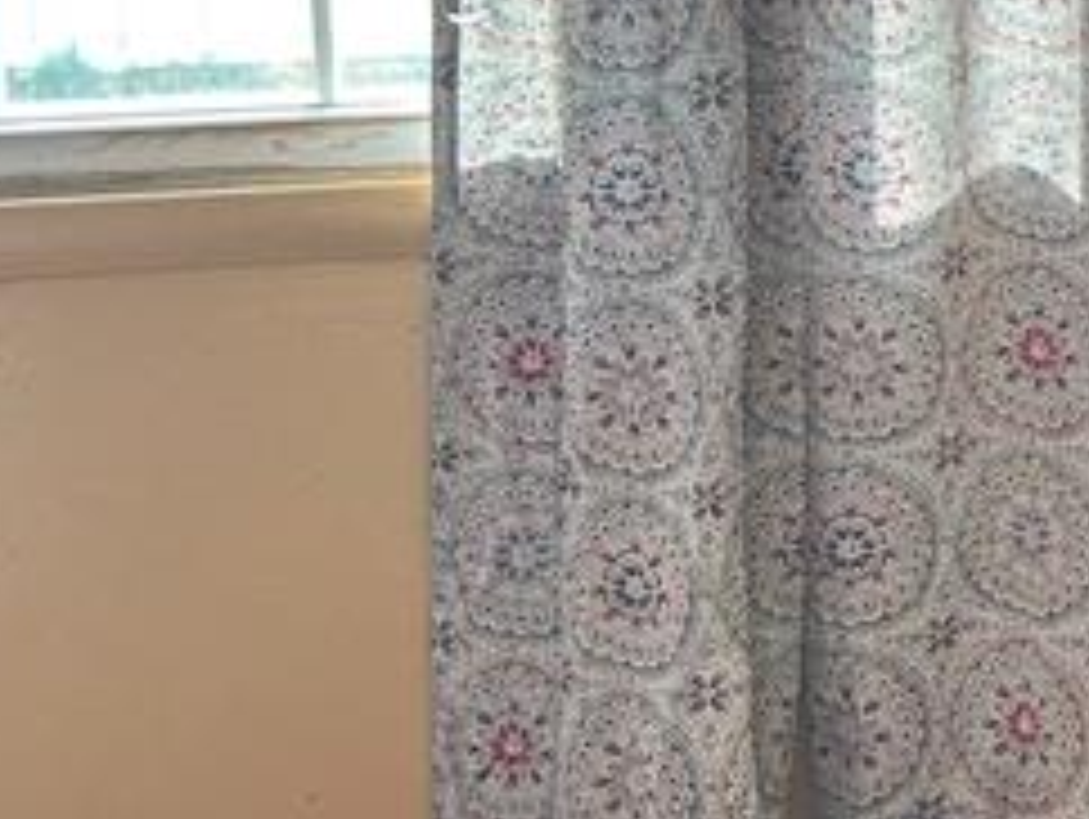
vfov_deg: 13.3
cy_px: 32
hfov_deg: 15.3
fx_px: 3464
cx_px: 1980
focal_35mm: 110
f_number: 1.5
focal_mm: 5.7
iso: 64
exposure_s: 1/120
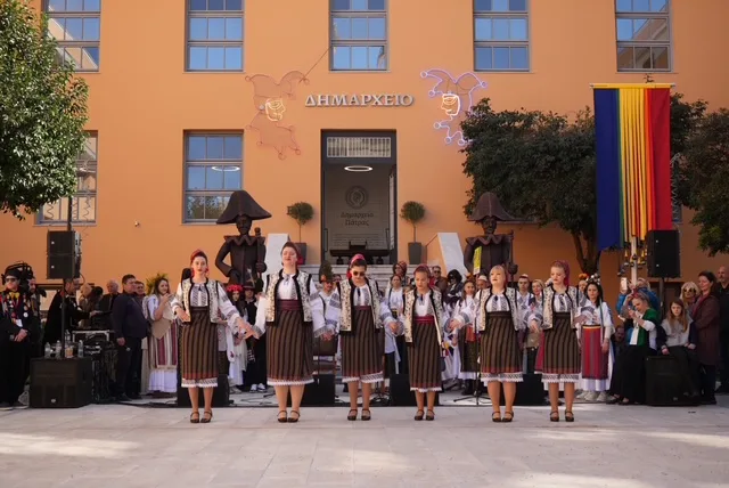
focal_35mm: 48
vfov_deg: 28.1
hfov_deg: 41.1
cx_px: 364
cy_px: 244
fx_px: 973
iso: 125
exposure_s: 1/250
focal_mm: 48
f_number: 5
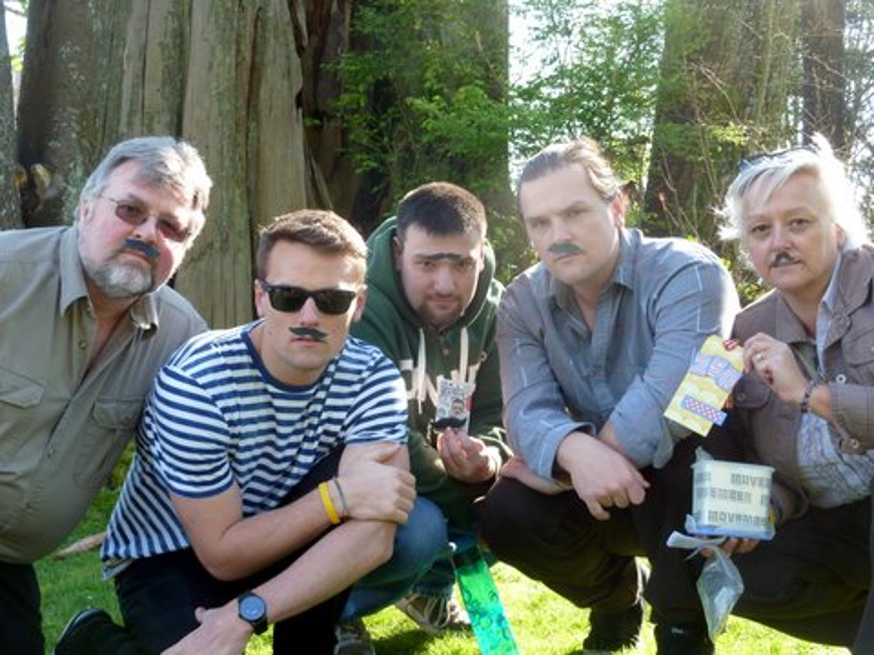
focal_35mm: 52
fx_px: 1313
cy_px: 328
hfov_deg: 36.8
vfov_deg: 28.0
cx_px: 437
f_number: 3.8
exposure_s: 1/40
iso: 80
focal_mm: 8.5
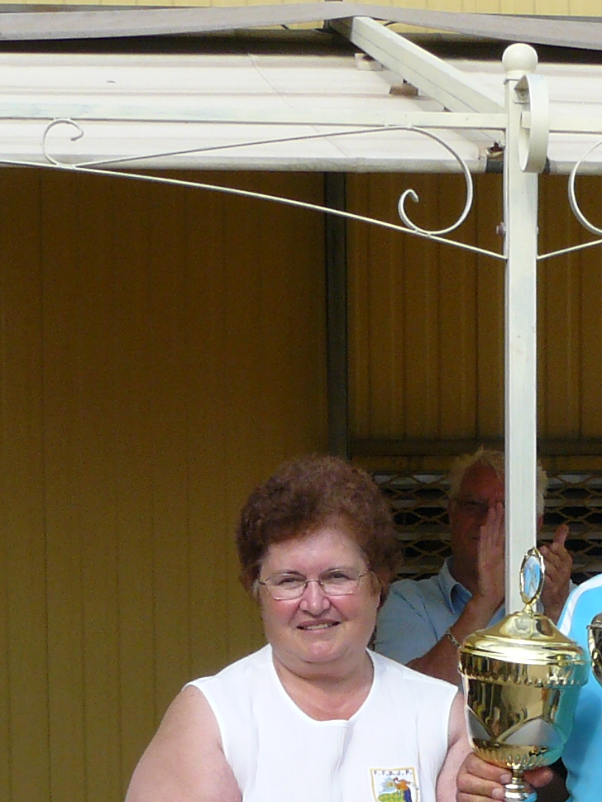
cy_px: 891
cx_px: 549
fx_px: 2642
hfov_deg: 12.9
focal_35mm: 114
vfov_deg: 16.7
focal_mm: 6
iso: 100
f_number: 5.6
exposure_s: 1/320
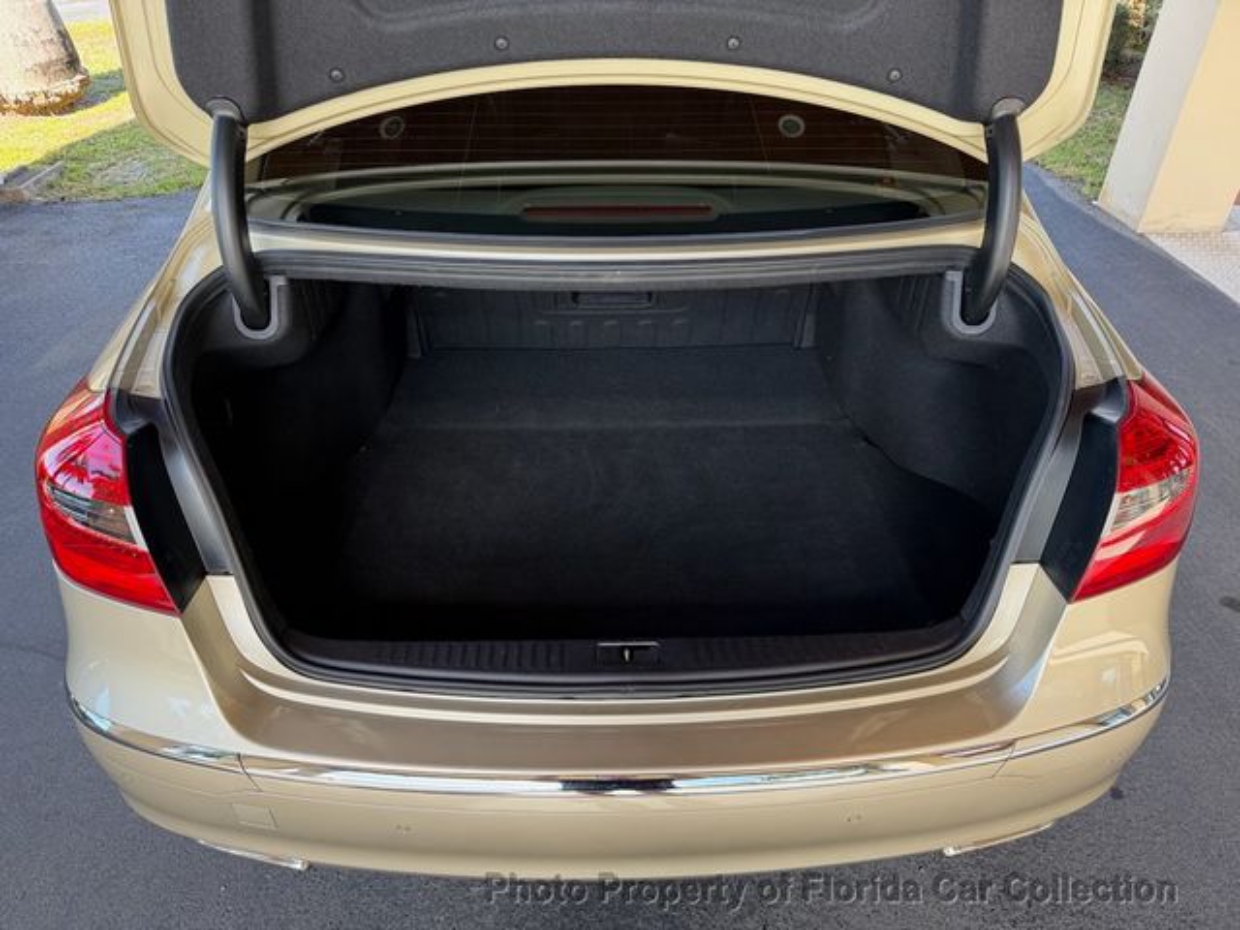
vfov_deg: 56.8
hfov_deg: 71.6
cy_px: 465
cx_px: 620
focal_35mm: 24
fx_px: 860
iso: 80
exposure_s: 1/214
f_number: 1.78
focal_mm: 6.76
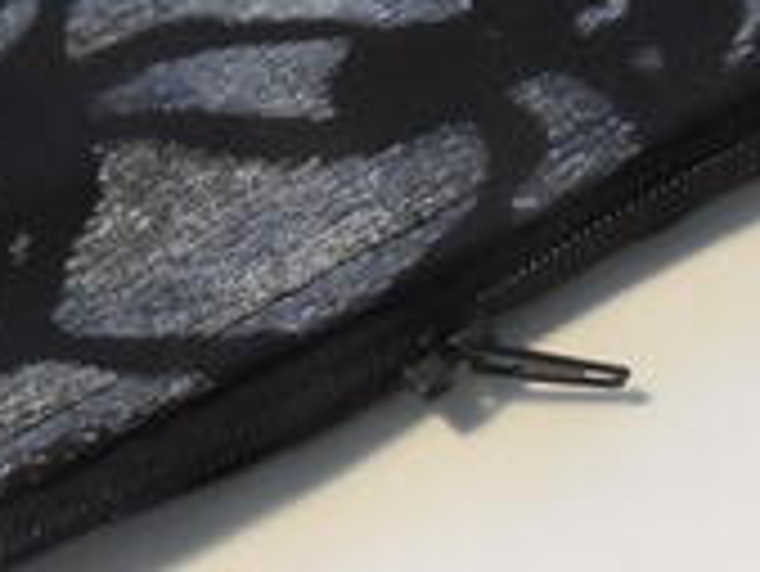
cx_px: 193
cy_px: 72
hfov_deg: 29.8
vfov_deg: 22.5
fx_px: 1406
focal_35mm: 64
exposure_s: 1/30
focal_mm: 4
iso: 640
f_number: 3.2
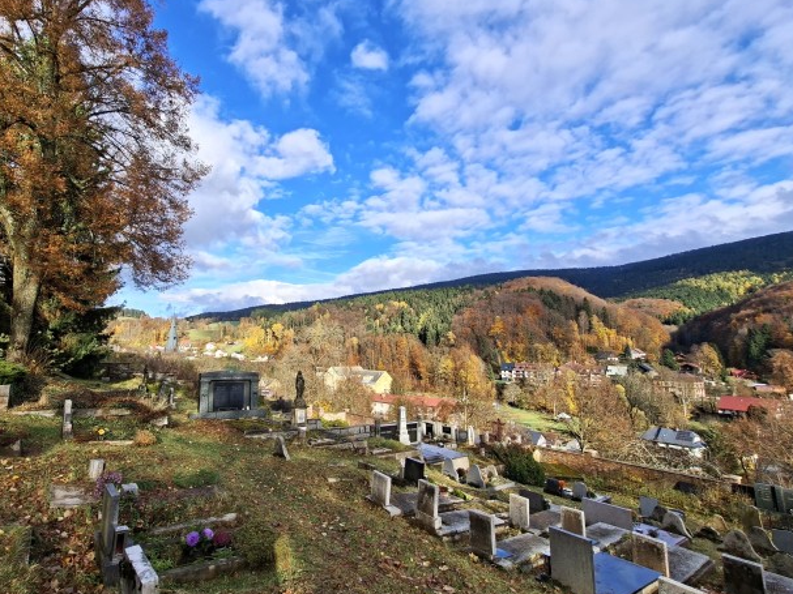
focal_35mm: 15
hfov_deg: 98.2
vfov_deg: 81.7
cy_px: 305
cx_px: 405
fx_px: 344
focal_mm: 1.74
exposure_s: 1/578
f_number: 2.2
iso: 40
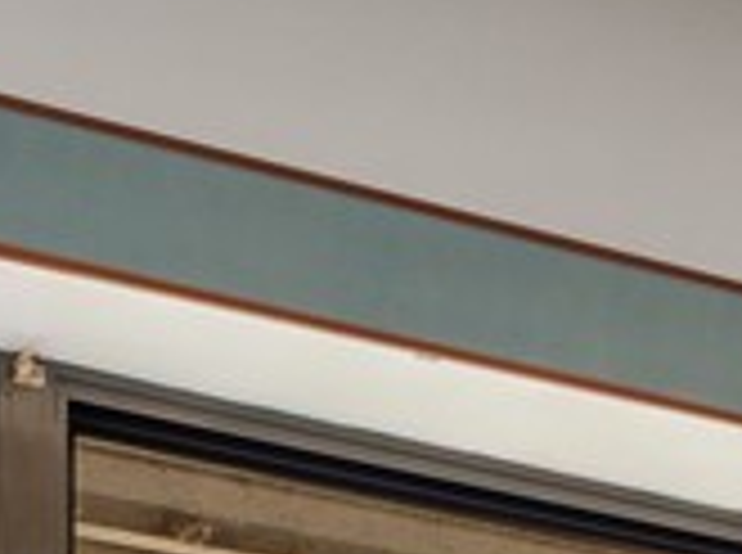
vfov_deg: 10.0
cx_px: -49
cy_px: 1630
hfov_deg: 17.1
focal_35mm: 112
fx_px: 2396
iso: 200
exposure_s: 1/13
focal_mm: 9
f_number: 7.1
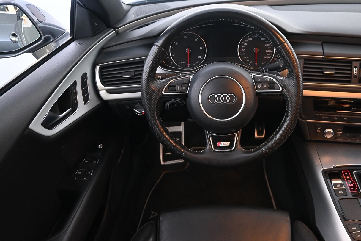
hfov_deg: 58.1
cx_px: 221
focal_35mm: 32
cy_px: 90
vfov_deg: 40.8
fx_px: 321
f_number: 3.5
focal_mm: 16
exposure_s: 1/25
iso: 2500
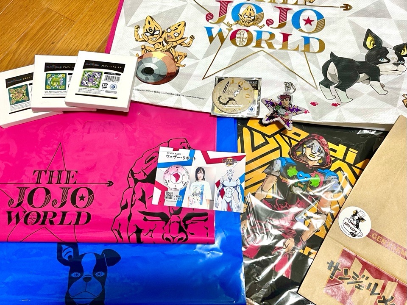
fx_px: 306
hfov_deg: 67.3
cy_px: 152
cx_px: 204
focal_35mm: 26
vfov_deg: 53.1
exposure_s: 1/50
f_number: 1.6
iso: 100
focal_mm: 5.1
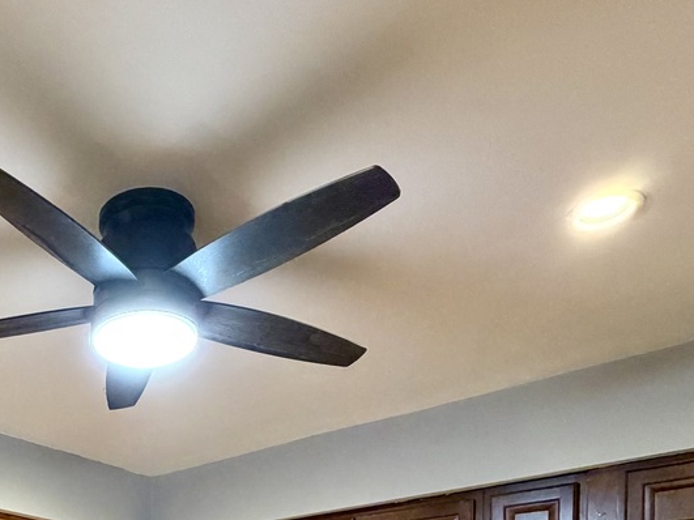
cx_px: 89
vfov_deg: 29.6
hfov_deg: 45.1
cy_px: 691
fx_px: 762
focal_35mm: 38
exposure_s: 1/60
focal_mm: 2.22
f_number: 2.2
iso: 500
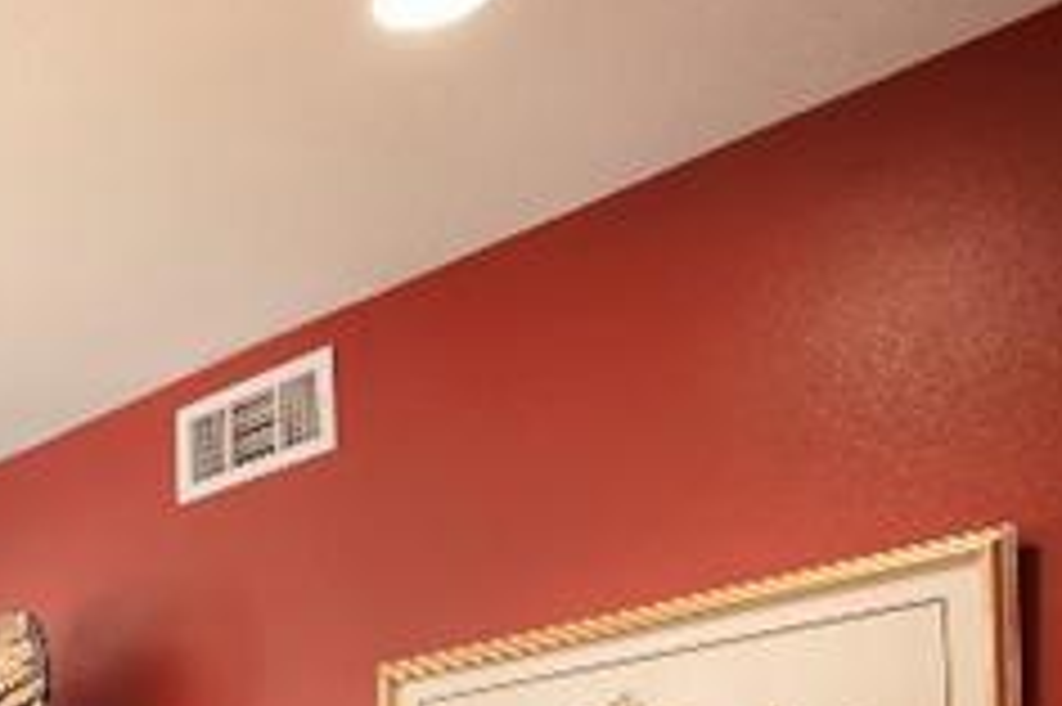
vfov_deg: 22.5
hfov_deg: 27.6
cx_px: -493
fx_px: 1533
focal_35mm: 52
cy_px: 980
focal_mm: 16
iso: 800
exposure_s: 1/15
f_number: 8
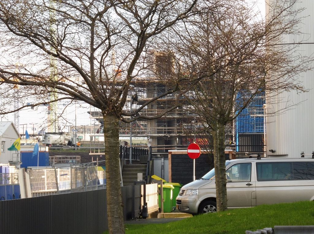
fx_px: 1312
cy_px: 117
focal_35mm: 145
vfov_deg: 10.2
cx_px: 157
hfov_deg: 13.6
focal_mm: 25.9
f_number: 6.3
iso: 200
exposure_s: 1/125
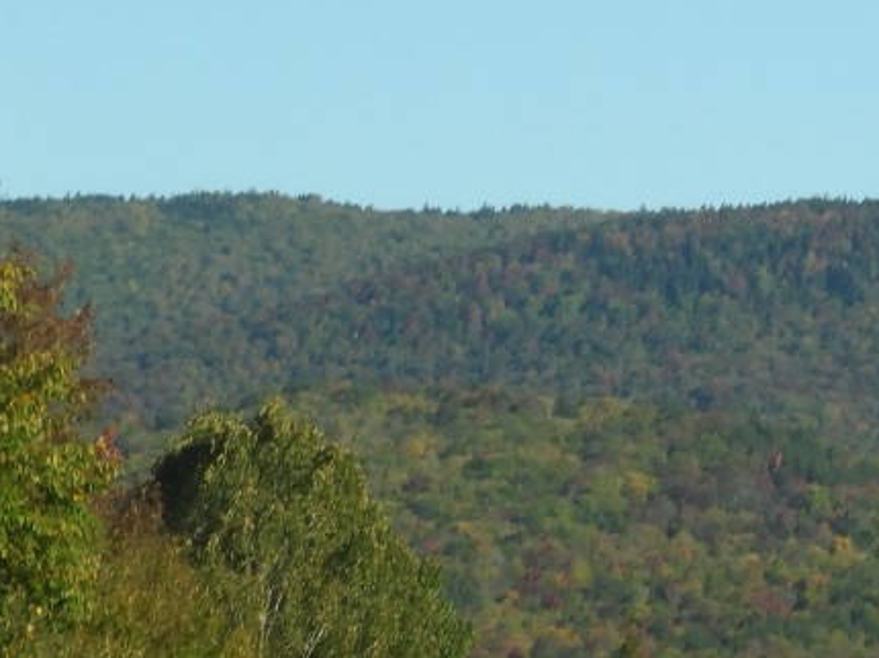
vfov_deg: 3.5
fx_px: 10634
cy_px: 247
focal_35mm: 419
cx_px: 1355
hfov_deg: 4.7
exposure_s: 1/400
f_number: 5
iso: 100
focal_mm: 22.4
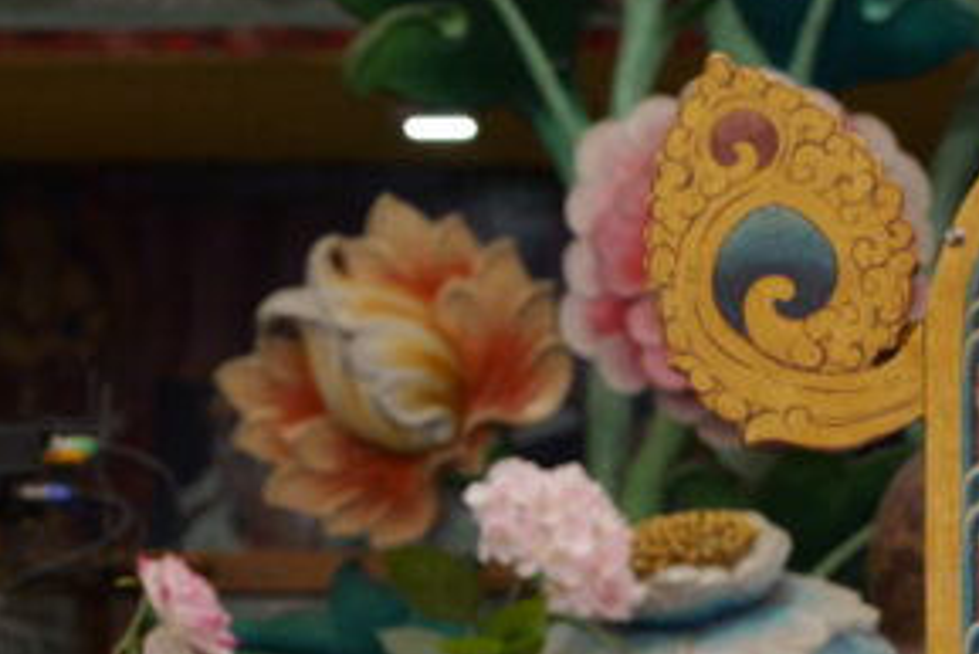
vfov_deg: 4.5
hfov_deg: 6.8
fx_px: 8189
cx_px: 1236
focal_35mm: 301
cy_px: 1106
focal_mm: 85
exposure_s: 1/125
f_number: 4
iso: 3200
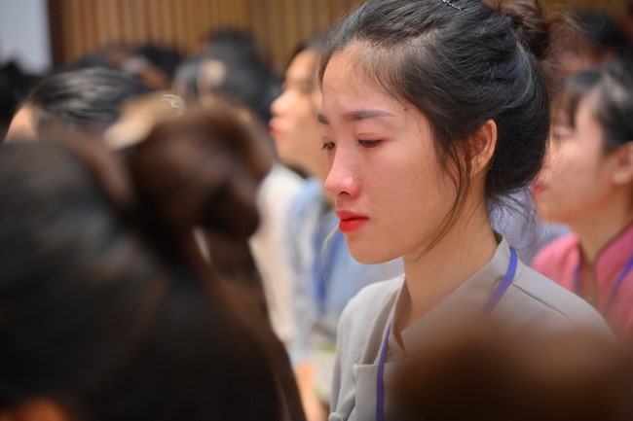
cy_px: 210
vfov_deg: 11.4
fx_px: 2109
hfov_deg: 17.1
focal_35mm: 120
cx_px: 316
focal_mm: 120
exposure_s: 1/160
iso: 1250
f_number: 4
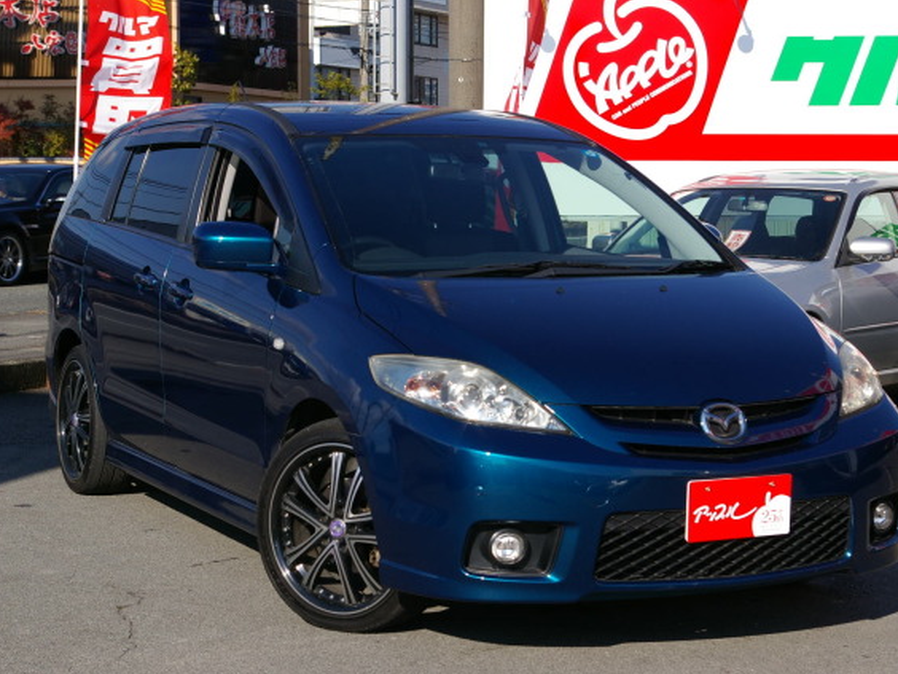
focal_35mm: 74
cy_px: 338
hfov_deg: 26.5
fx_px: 1908
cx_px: 503
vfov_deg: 20.0
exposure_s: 1/250
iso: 200
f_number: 9.5
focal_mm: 45
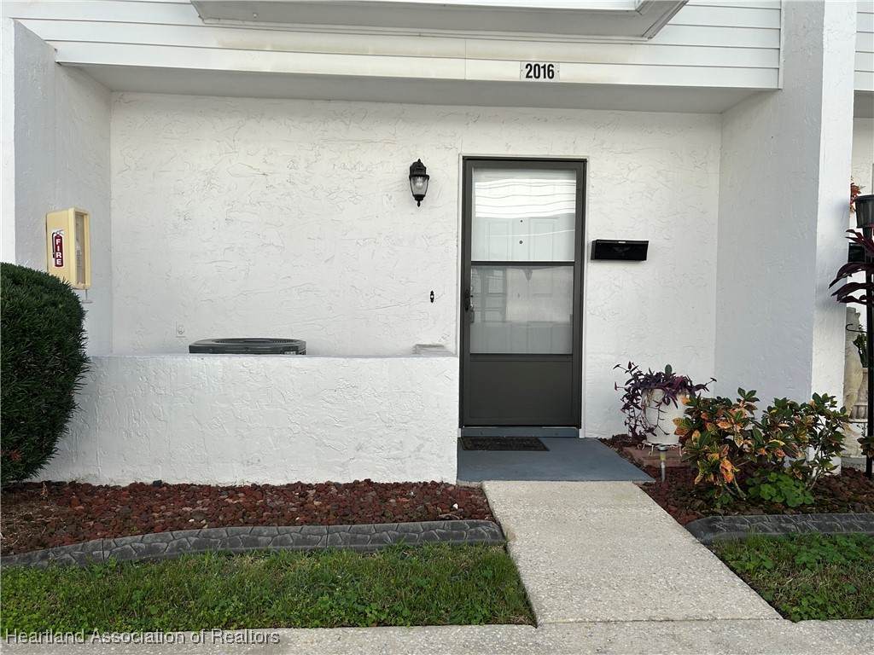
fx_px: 656
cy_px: 328
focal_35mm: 26
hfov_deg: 67.3
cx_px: 437
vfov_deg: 53.1
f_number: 1.5
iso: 50
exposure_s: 1/2513
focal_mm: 5.7
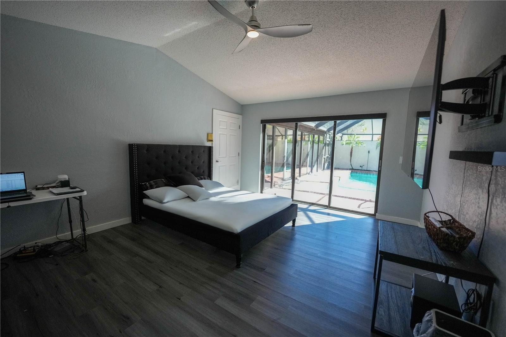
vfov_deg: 81.2
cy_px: 168
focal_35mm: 14
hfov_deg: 104.3
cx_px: 253
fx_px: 197
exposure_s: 1/4000
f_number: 1.8
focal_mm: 14
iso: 2500
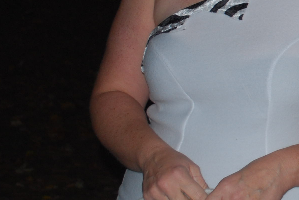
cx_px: 435
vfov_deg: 9.4
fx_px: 1205
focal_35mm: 145
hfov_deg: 13.4
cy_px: -17
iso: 200
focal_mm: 30
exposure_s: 1/60
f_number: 4.8
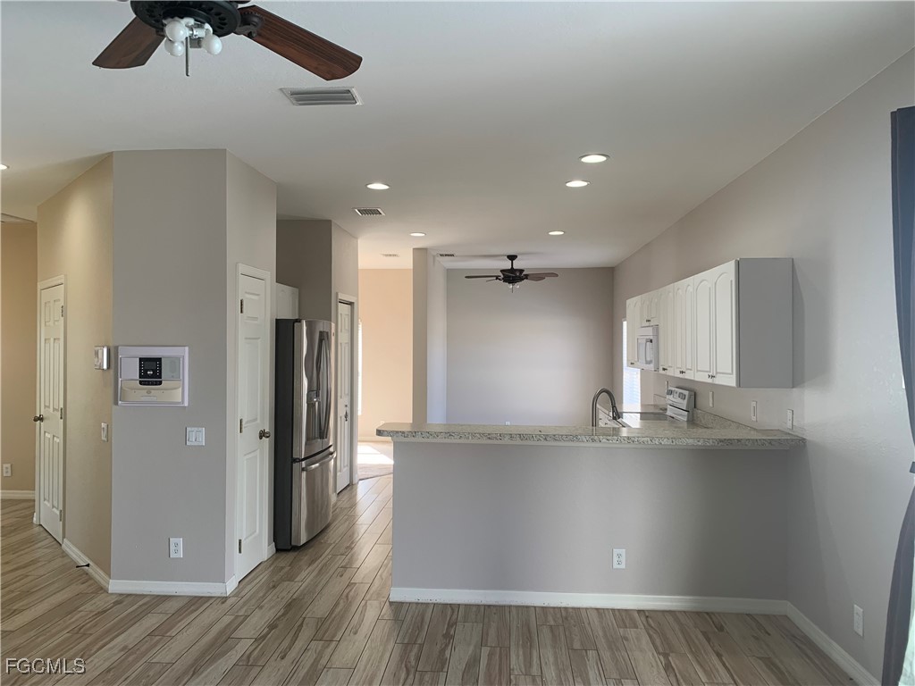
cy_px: 343
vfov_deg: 53.1
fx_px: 687
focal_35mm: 26
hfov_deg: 67.3
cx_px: 458
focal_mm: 4.25
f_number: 1.8
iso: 100
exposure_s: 1/121
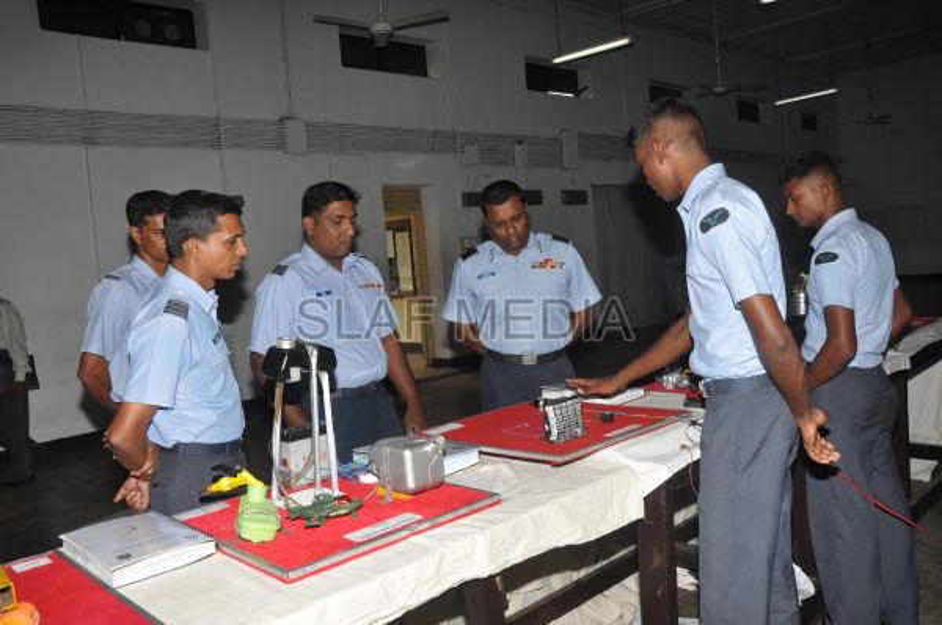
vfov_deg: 41.6
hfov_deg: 59.6
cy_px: 312
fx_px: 823
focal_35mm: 32
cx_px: 471
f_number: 7.1
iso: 200
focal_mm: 21
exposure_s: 1/125
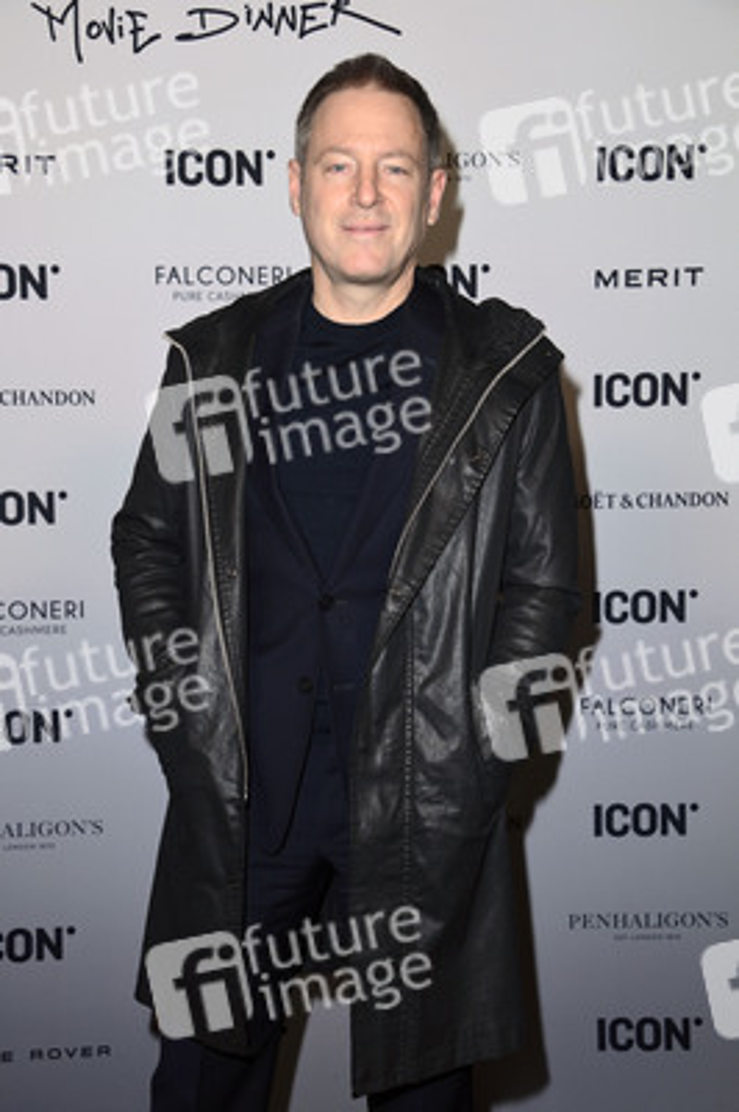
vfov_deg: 35.7
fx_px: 1727
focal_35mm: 56
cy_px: 556
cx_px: 370
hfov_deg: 24.2
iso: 1000
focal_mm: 56
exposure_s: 1/250
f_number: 5.6
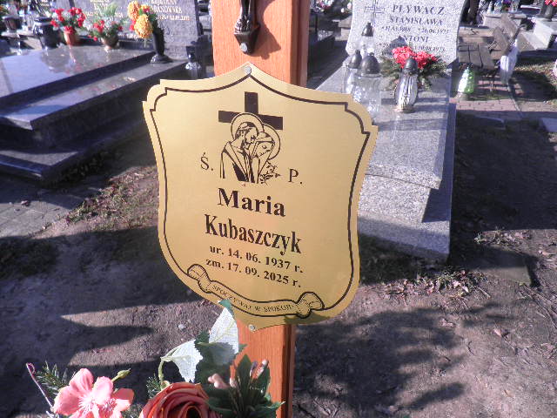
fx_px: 386
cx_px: 278
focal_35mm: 24
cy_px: 209
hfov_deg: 71.6
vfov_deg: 56.8
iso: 64
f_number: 8.3
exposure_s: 1/80
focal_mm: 4.3
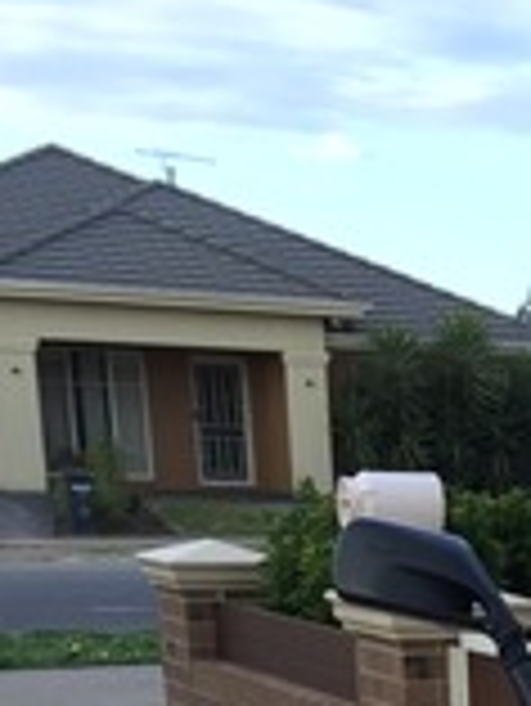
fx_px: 2267
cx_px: 940
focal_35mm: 111
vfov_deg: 15.6
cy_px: 1210
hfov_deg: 12.3
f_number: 2.2
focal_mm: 4.15
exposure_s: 1/100
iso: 40
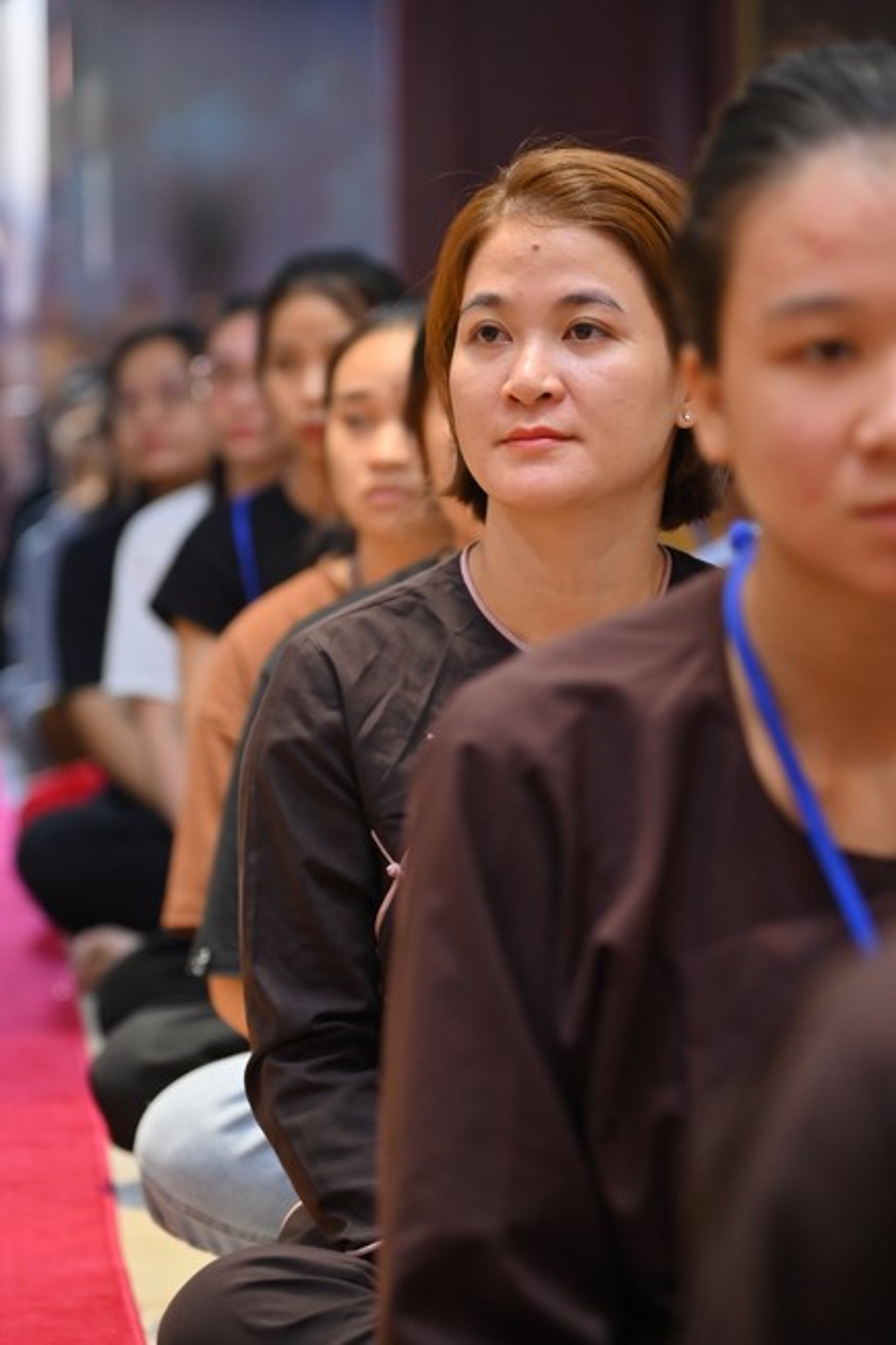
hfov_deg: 11.4
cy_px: 672
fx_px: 4482
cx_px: 448
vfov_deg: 17.1
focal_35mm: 120
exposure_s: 1/125
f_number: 4.5
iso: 1250
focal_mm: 120
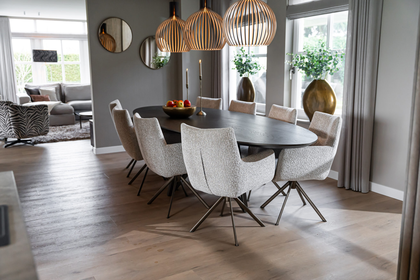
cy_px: 140
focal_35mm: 33
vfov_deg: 39.9
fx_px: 386
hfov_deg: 57.1
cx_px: 210
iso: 1600
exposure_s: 1/100
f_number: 3.2
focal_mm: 33.1
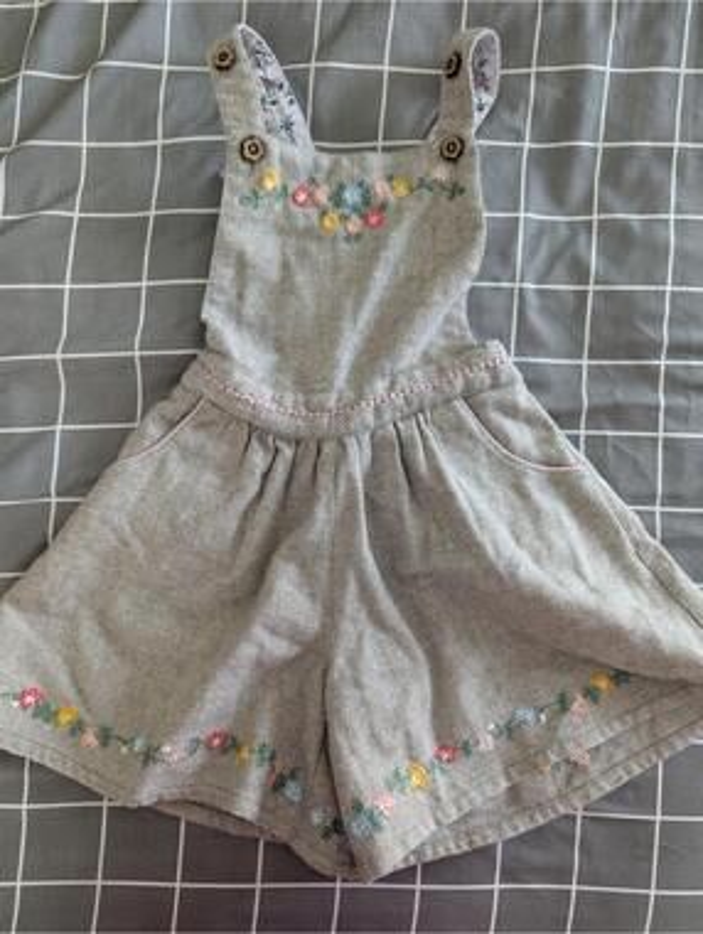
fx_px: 648
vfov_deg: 71.5
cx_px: 352
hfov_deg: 56.9
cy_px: 467
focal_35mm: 24
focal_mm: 6.81
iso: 455
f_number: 1.85
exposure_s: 1/132
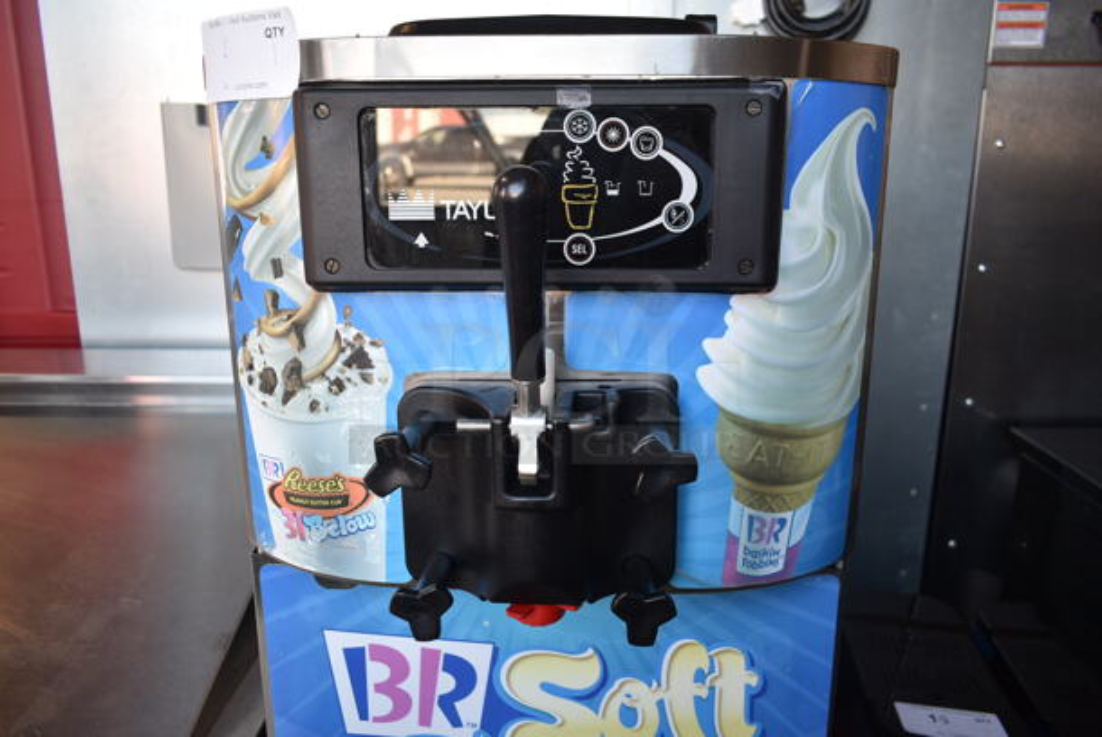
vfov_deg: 48.0
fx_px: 827
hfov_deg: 67.3
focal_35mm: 27
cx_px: 551
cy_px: 368
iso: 110
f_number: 3.5
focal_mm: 18
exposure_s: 1/30
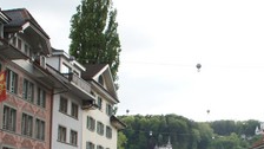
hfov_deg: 35.2
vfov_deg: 19.9
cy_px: 160
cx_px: 199
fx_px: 406
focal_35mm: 58
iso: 100
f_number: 6.3
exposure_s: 1/100
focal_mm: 18
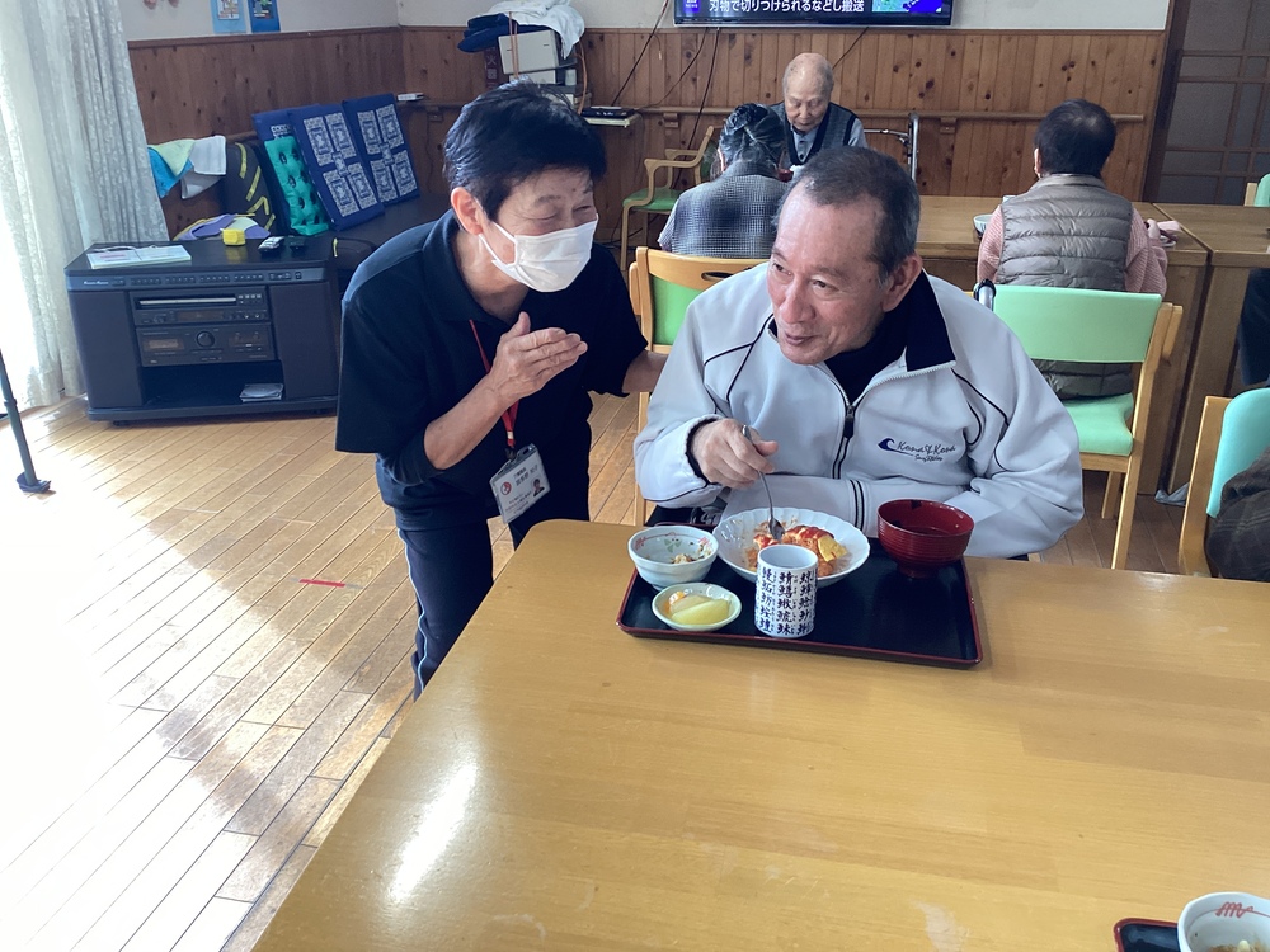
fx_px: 1137
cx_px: 635
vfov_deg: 45.4
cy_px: 476
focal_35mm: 31
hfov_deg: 58.4
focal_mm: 3.3
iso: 80
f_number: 2.4
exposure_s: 1/50
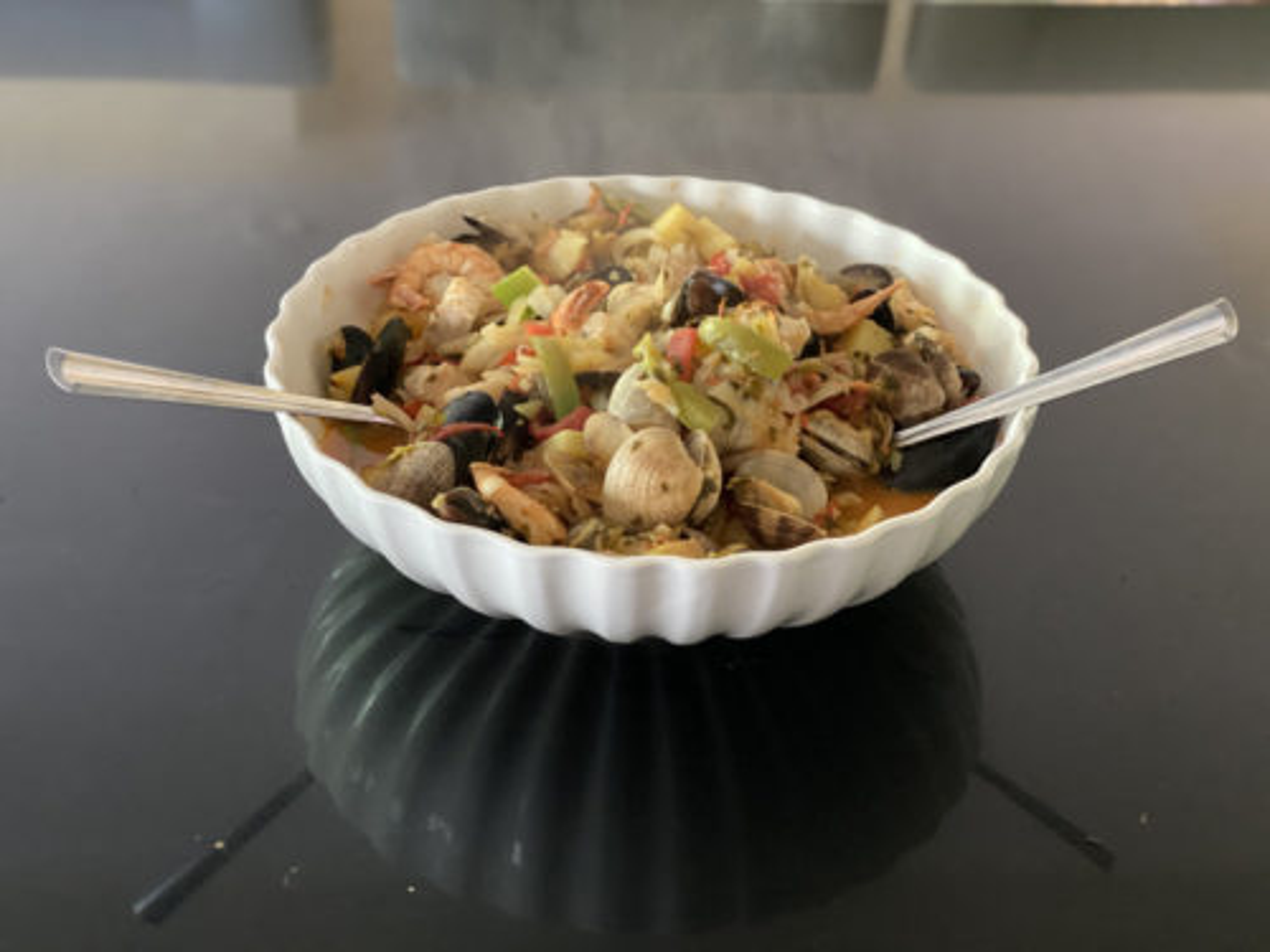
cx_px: 635
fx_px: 1908
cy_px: 476
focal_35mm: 52
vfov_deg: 28.0
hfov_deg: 36.8
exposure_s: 1/24
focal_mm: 6
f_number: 2
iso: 400
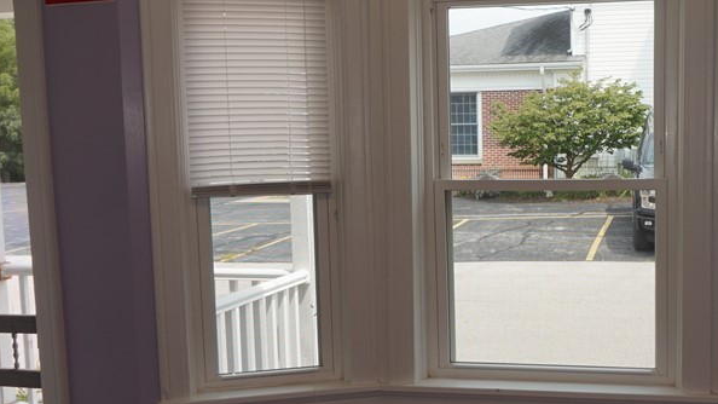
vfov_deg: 25.9
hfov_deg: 43.7
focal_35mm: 46
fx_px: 876
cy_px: 244
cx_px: 499
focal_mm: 16
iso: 100
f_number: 8
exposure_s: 1/80
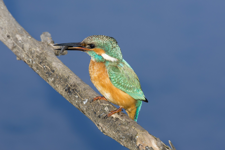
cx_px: 112
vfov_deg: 2.2
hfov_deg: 3.3
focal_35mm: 630
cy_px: 75
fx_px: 3937
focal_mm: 420
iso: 500
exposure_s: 1/1250
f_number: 8
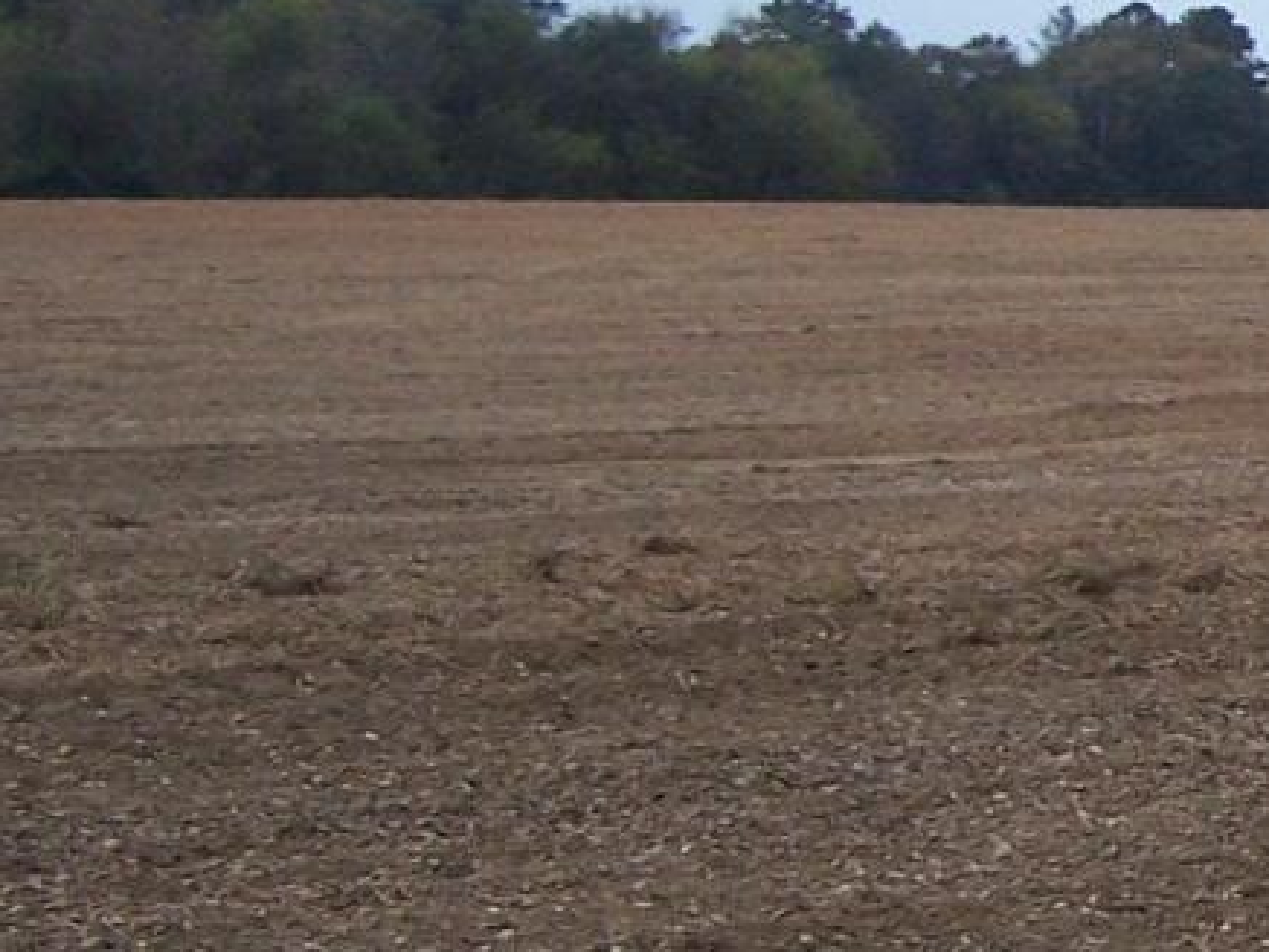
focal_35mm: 135
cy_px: 180
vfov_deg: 11.0
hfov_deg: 13.3
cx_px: 2201
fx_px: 4950
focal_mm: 6.3
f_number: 2.8
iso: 80
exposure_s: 1/750
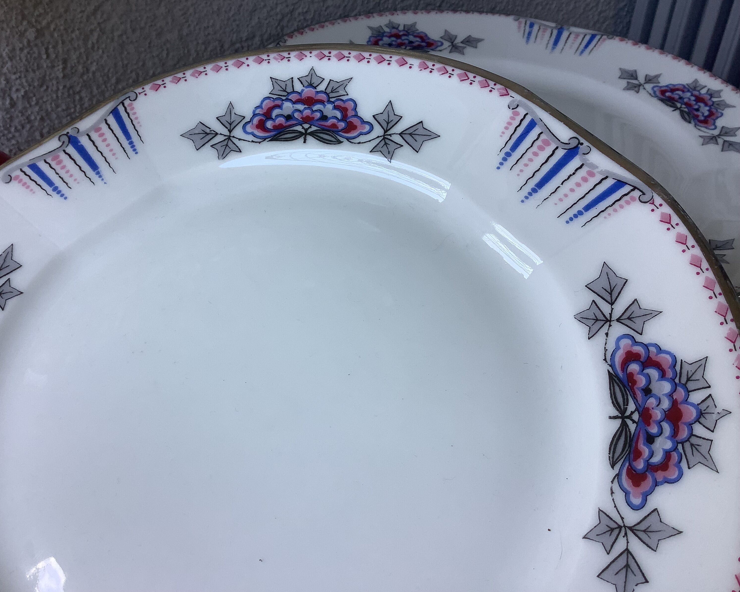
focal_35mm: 33
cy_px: 291
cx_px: 337
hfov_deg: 54.1
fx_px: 723
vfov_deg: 44.5
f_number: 2.4
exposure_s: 1/100
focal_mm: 3.3
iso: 40
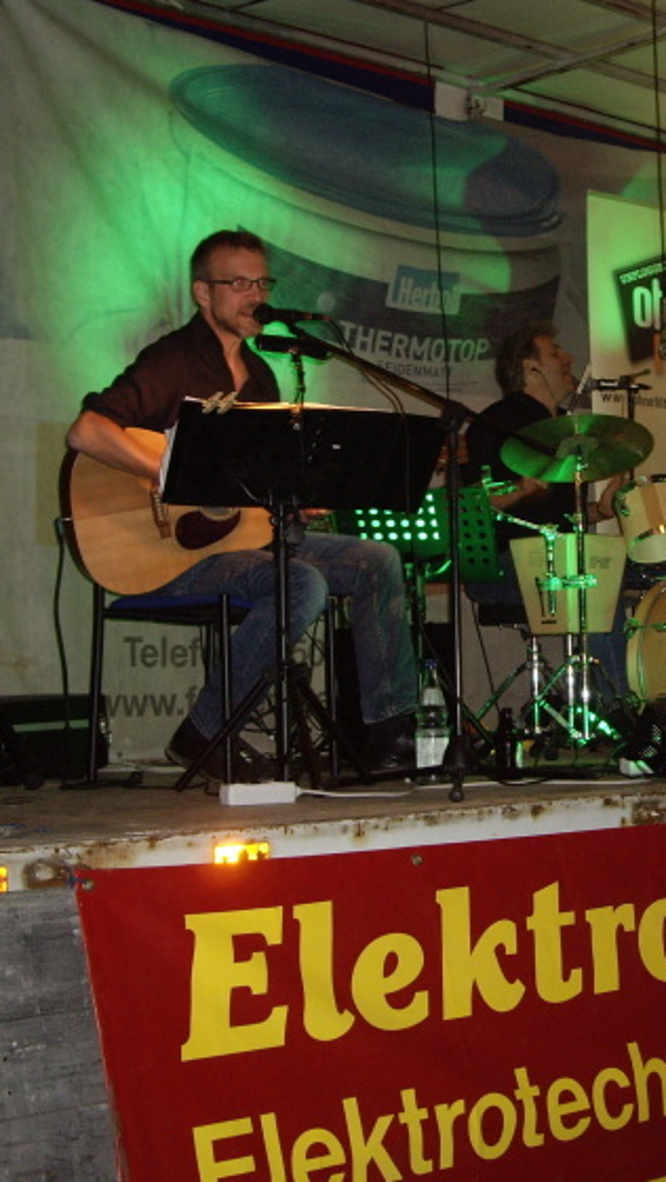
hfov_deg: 20.0
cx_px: 603
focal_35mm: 59
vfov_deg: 35.4
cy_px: 569
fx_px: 1850
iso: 200
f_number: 2.8
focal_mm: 7.9
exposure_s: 1/15
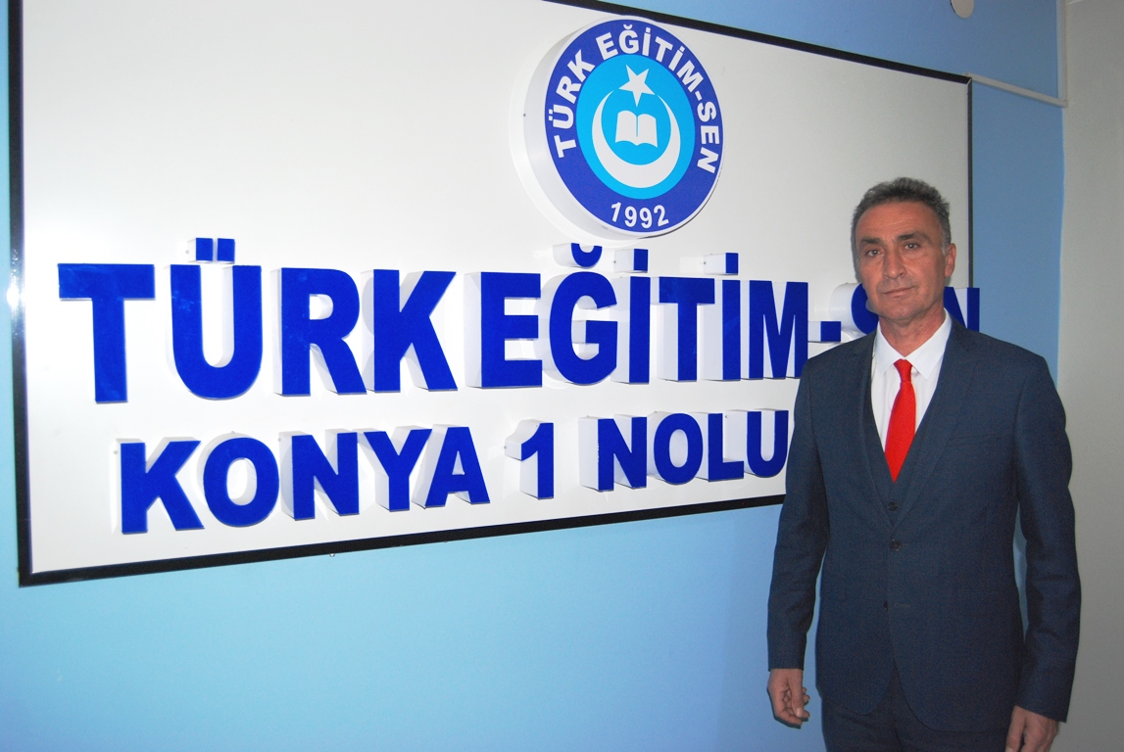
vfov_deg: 43.7
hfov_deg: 61.9
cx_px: 562
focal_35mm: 30
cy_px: 376
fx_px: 938
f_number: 4
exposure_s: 1/60
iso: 400
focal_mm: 20
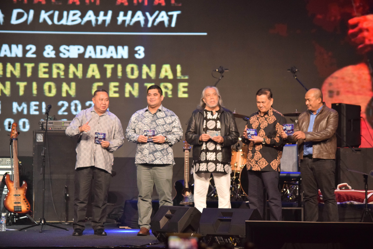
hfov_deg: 13.7
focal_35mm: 150
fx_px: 1554
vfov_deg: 9.1
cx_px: 186
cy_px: 124
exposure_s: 1/250
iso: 1600
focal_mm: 100
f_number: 4.8
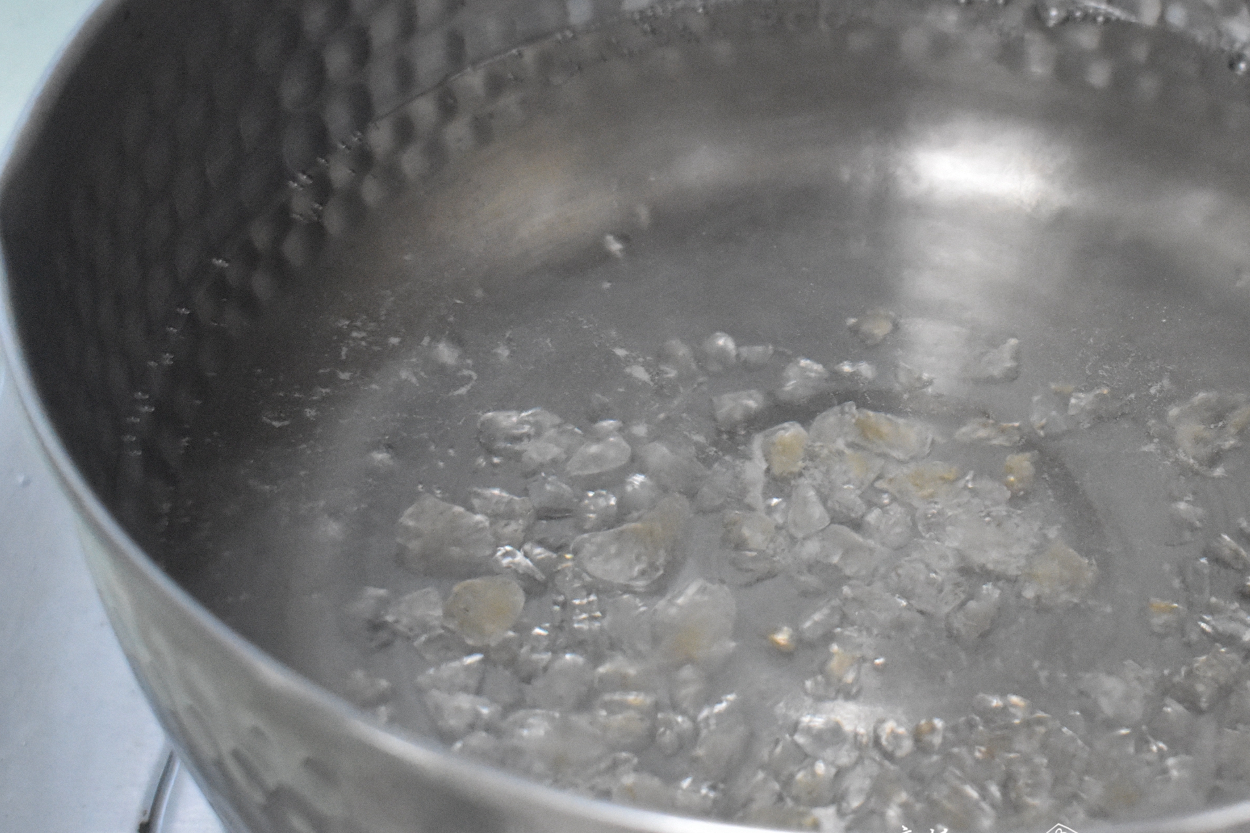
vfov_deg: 16.5
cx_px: 968
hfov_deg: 24.2
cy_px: 304
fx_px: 2874
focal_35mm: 83
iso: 5000
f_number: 5
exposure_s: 1/60
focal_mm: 35
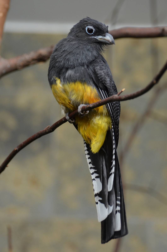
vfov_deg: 13.4
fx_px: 1069
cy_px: 126
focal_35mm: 153
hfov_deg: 8.9
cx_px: 84
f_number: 4.5
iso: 1100
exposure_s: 1/125
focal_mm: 102
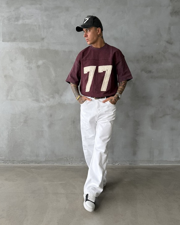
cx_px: 92
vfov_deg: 66.0
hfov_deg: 54.9
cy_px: 111
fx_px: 173
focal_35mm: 26
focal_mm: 6.76
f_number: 1.78
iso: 64
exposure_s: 1/121
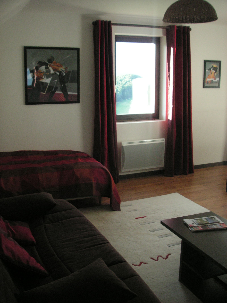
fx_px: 332
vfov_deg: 49.0
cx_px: 114
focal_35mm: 38
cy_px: 152
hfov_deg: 37.7
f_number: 3.3
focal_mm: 6.3
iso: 125
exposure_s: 1/45
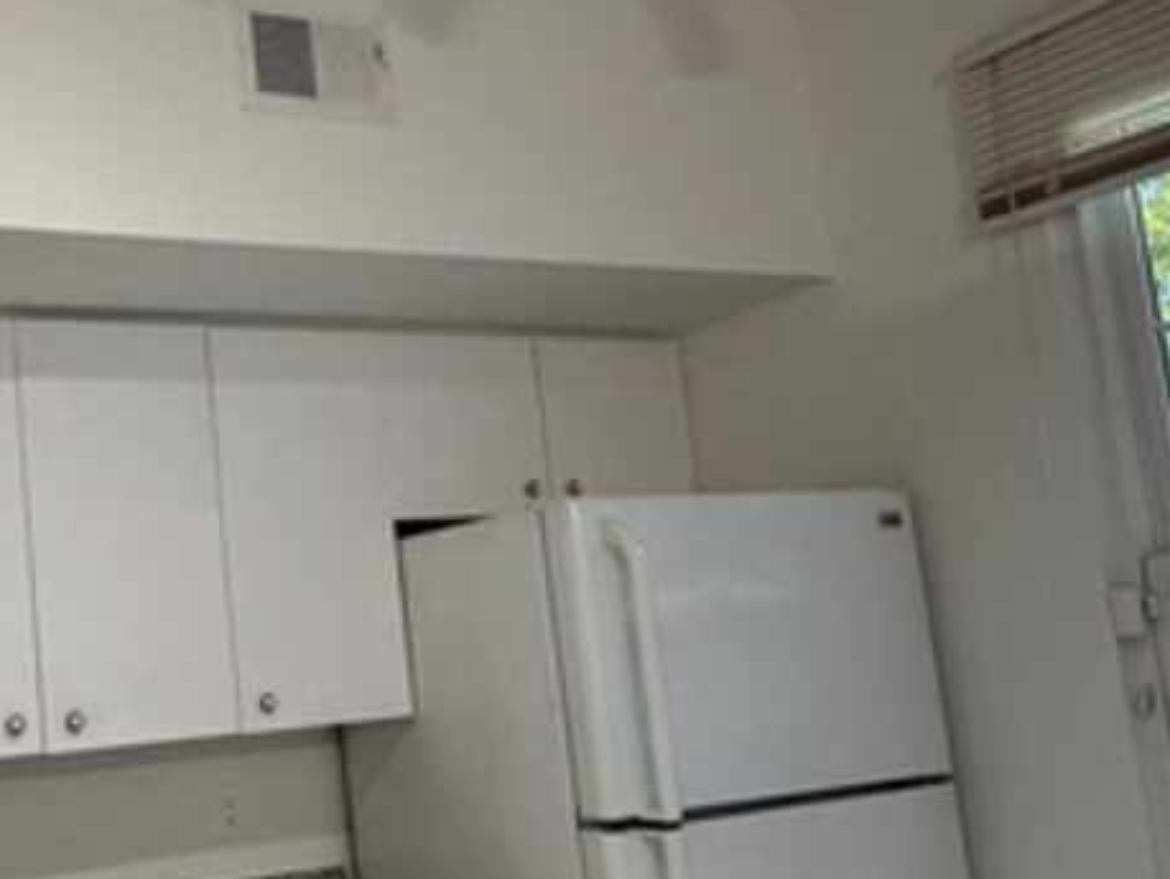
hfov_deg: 43.7
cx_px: 117
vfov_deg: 36.8
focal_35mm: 39
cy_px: 520
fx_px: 1319
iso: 250
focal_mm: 2.22
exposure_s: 1/120
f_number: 2.2
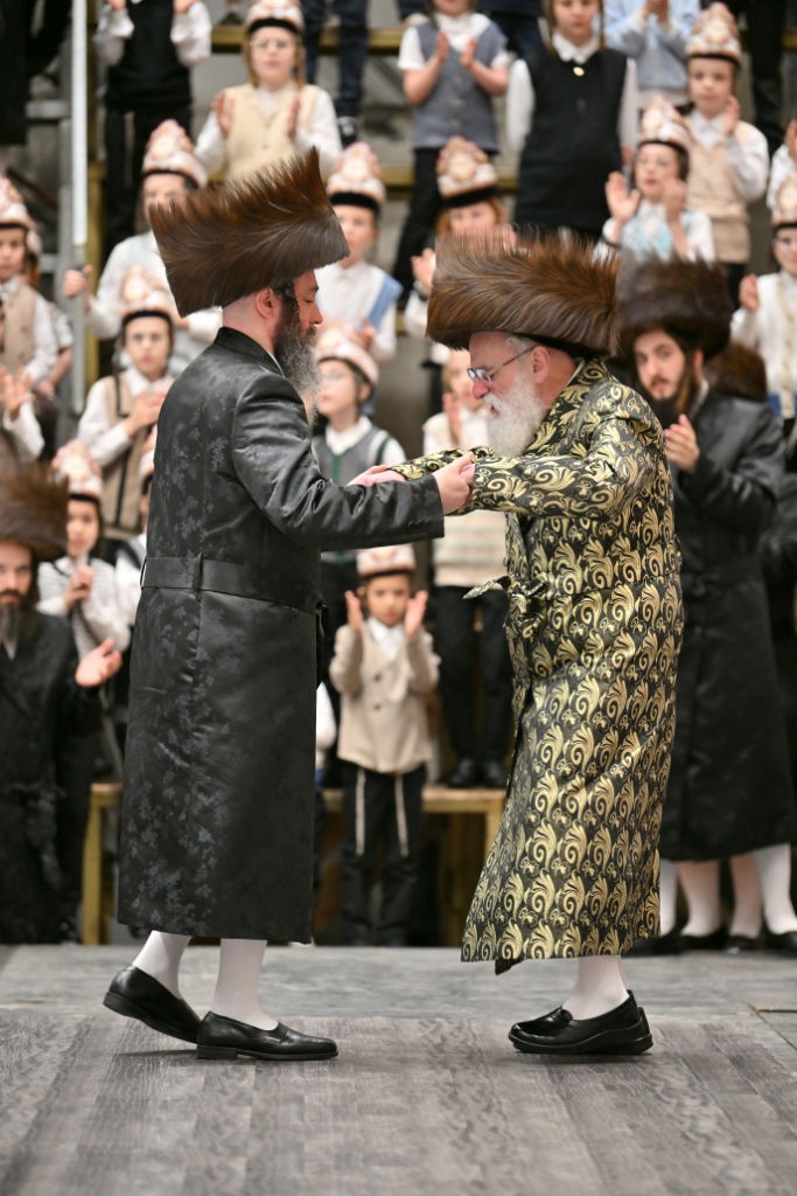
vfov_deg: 11.4
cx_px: 398
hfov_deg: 7.6
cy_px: 598
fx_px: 5975
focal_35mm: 180
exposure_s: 1/320
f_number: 2.8
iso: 400
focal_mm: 180
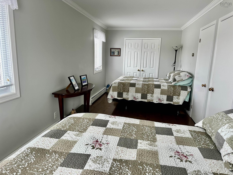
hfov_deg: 71.6
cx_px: 116
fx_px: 162
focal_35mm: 24
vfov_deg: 56.8
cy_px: 88
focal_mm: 6.86
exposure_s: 1/121
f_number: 1.78
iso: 125
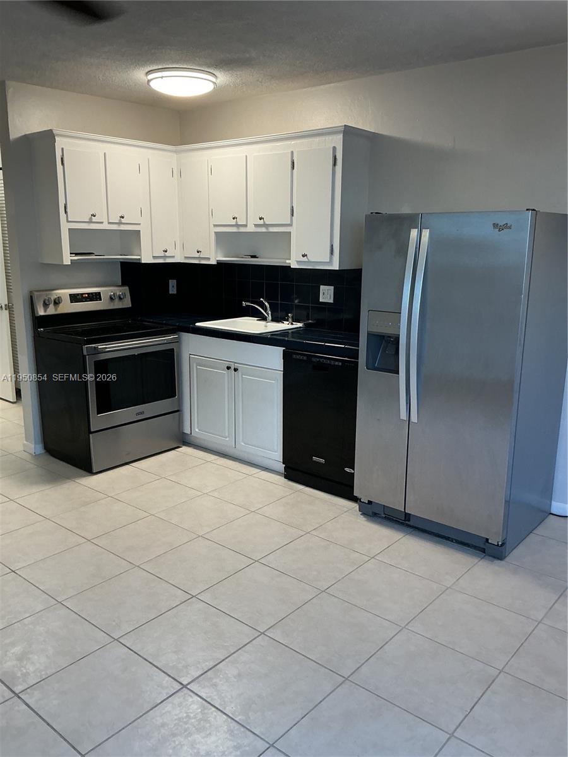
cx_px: 284
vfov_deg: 61.7
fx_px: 634
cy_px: 378
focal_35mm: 29
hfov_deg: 48.2
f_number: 1.8
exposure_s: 1/60
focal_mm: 3
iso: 80
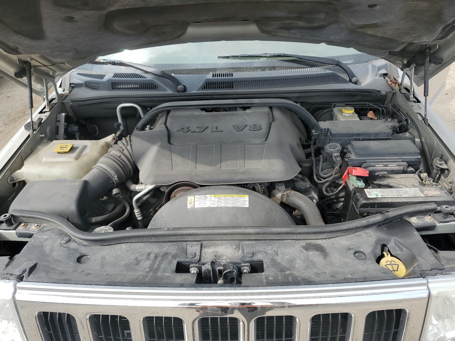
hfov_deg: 67.3
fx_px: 342
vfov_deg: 53.1
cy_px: 170
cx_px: 228
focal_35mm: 26
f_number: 1.5
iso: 50
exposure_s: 1/1250
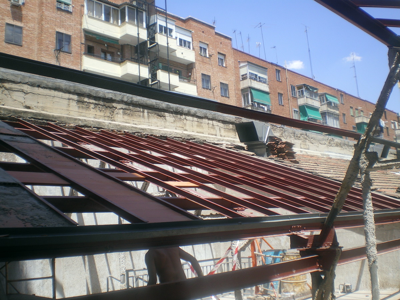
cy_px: 150
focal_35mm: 38
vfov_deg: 37.7
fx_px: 439
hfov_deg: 49.0
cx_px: 200
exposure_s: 1/200
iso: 64
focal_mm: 6.3
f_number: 4.6
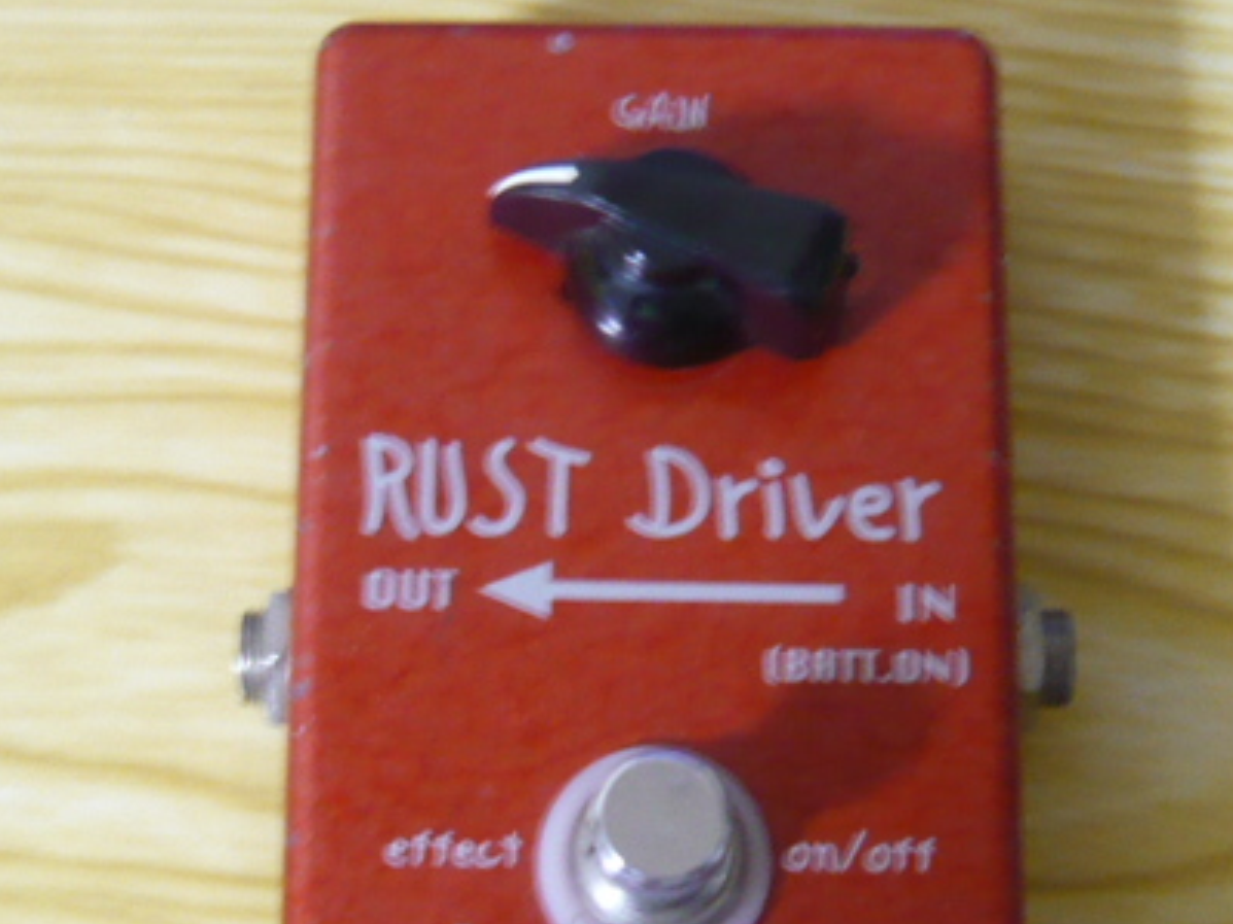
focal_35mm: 77
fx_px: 2742
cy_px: 711
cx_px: 671
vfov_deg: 19.0
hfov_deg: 25.3
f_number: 3
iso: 200
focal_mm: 5.2
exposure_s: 1/5
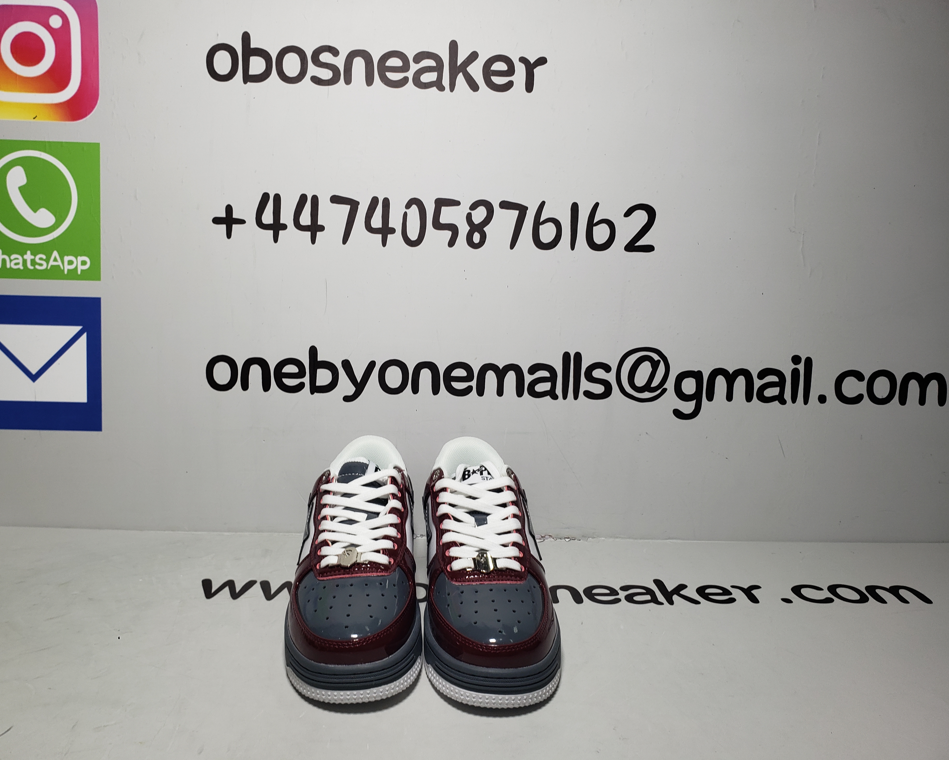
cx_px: 437
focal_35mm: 28
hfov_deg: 62.1
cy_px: 377
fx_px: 787
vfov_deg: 51.5
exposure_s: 1/229
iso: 50
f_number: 2.4
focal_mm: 4.3
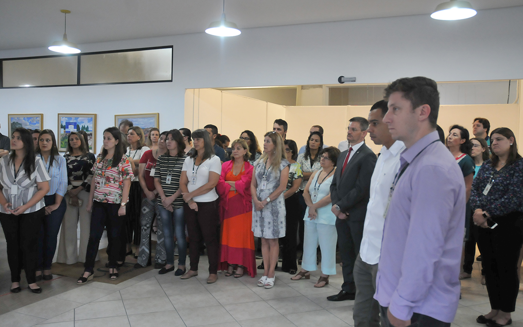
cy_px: 155
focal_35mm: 34
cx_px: 262
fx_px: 485
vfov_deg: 37.3
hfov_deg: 56.7
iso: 1000
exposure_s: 1/50
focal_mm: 22
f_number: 4.5
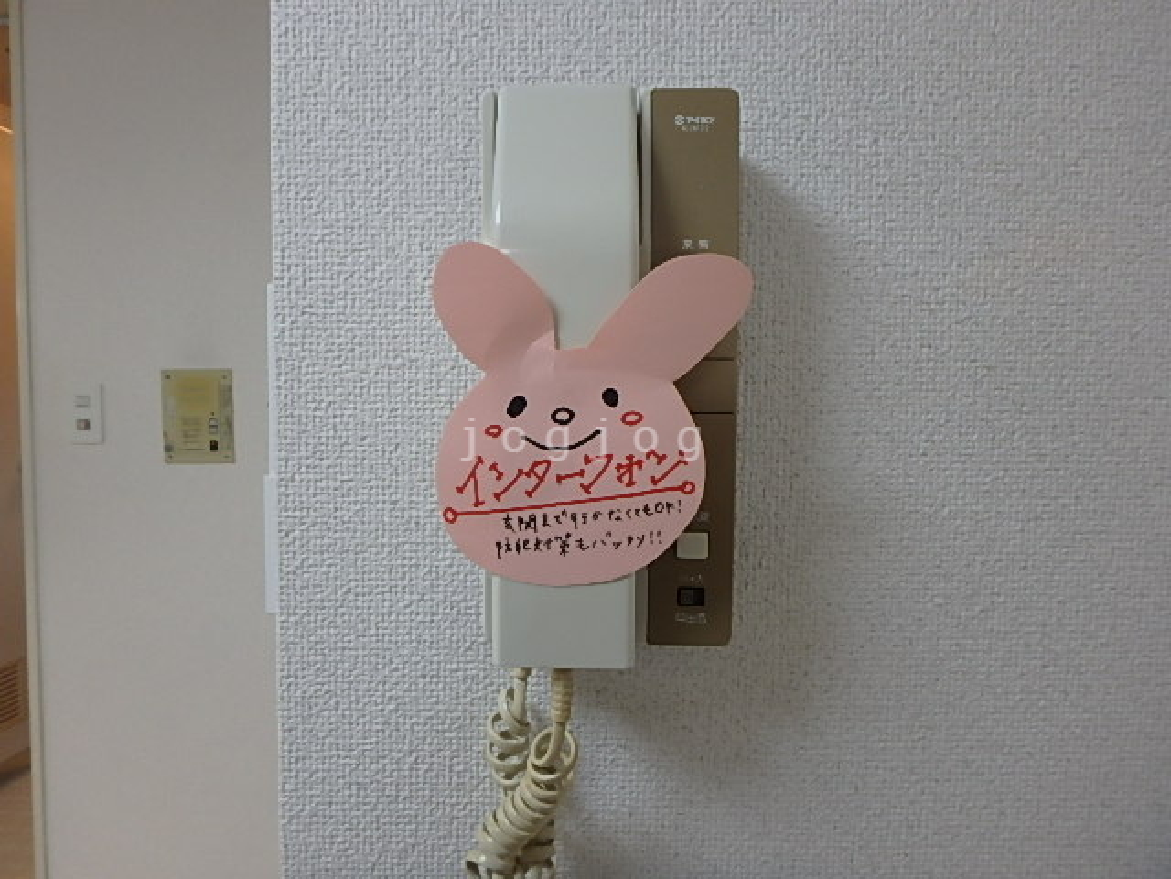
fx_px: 710
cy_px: 440
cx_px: 586
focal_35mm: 21
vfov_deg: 63.4
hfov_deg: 79.0
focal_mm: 3.7
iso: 200
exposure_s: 1/30
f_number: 3.5
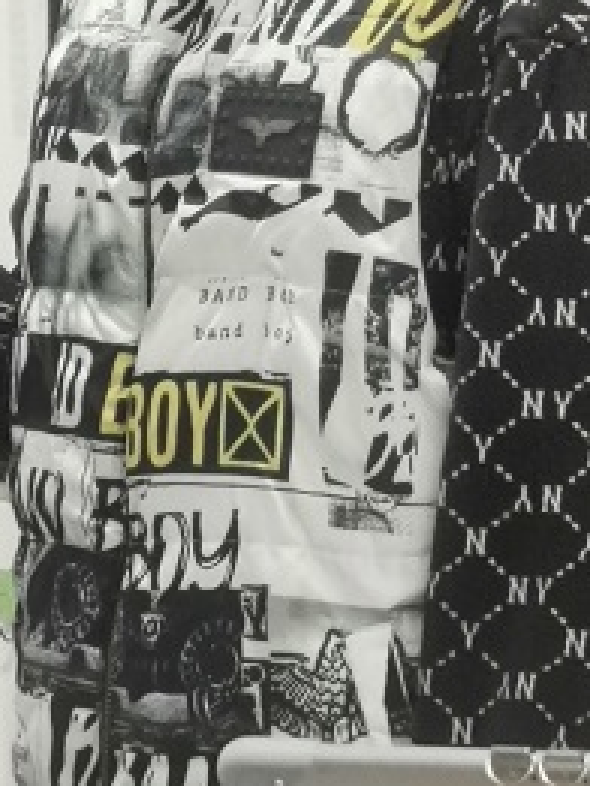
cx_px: 175
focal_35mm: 366
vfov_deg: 5.4
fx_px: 8311
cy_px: -45
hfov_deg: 4.1
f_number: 1.6
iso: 125
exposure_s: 1/60
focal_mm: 5.56
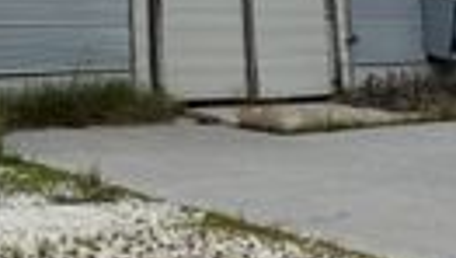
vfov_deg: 12.9
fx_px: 1041
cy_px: -187
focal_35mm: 86
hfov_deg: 23.5
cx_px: -12
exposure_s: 1/4608
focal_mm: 6.76
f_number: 1.78
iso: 80
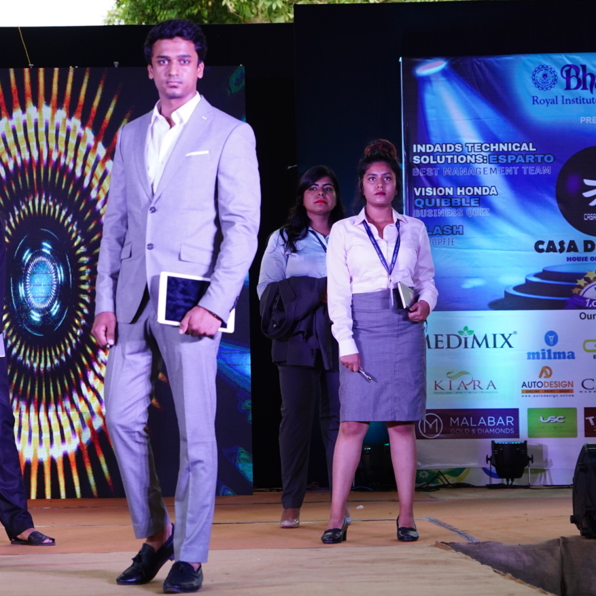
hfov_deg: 16.5
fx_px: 2045
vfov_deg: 16.6
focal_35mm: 105
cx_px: 158
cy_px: 257
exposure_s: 1/500
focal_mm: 67
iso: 2000
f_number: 5
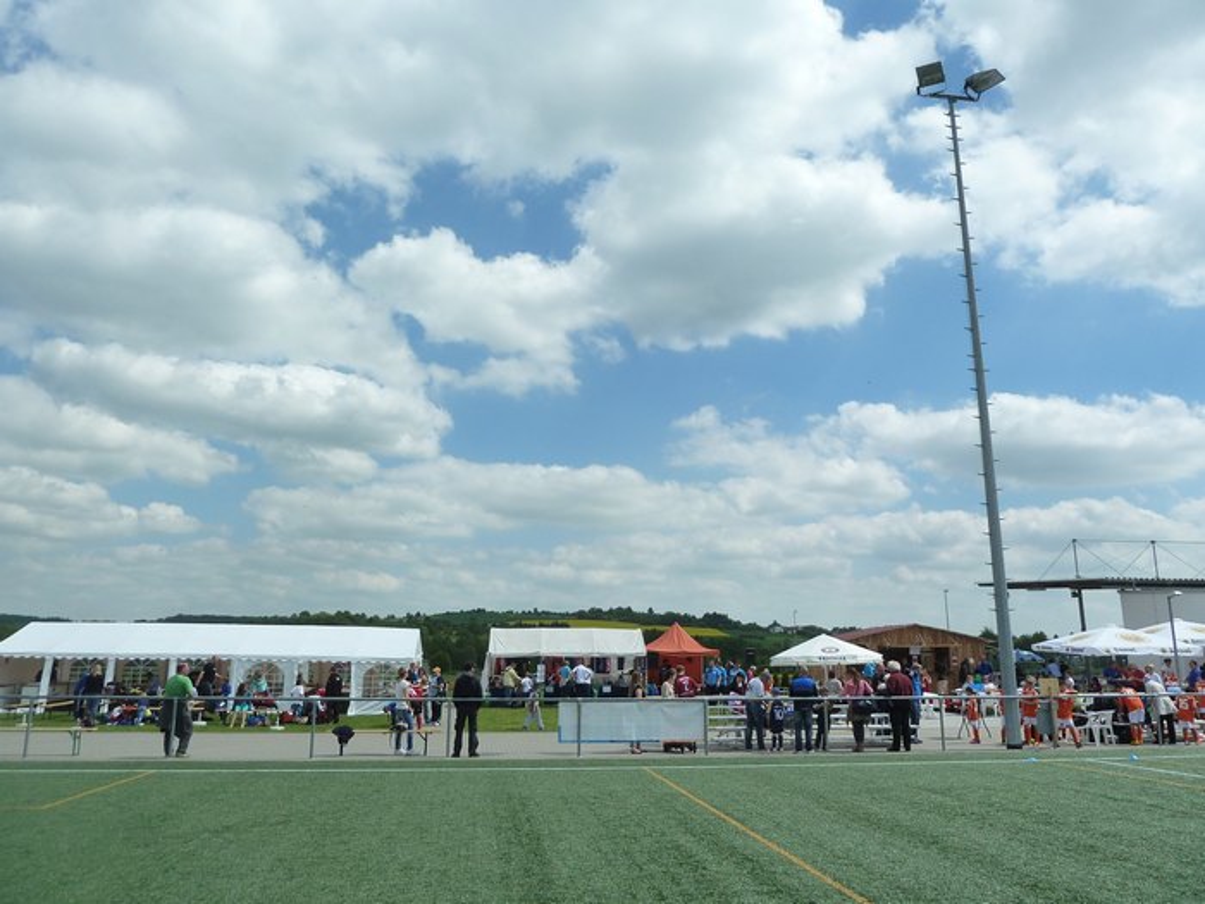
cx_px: 602
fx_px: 870
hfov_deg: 69.4
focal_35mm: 25
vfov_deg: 54.9
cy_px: 452
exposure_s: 1/1300
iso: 125
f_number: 3.3
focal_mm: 4.1
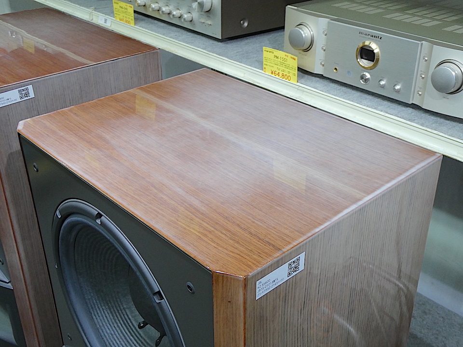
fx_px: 535
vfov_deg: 36.0
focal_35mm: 40
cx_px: 232
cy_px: 174
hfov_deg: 46.8
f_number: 3.8
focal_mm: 7.2
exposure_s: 1/25
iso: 200
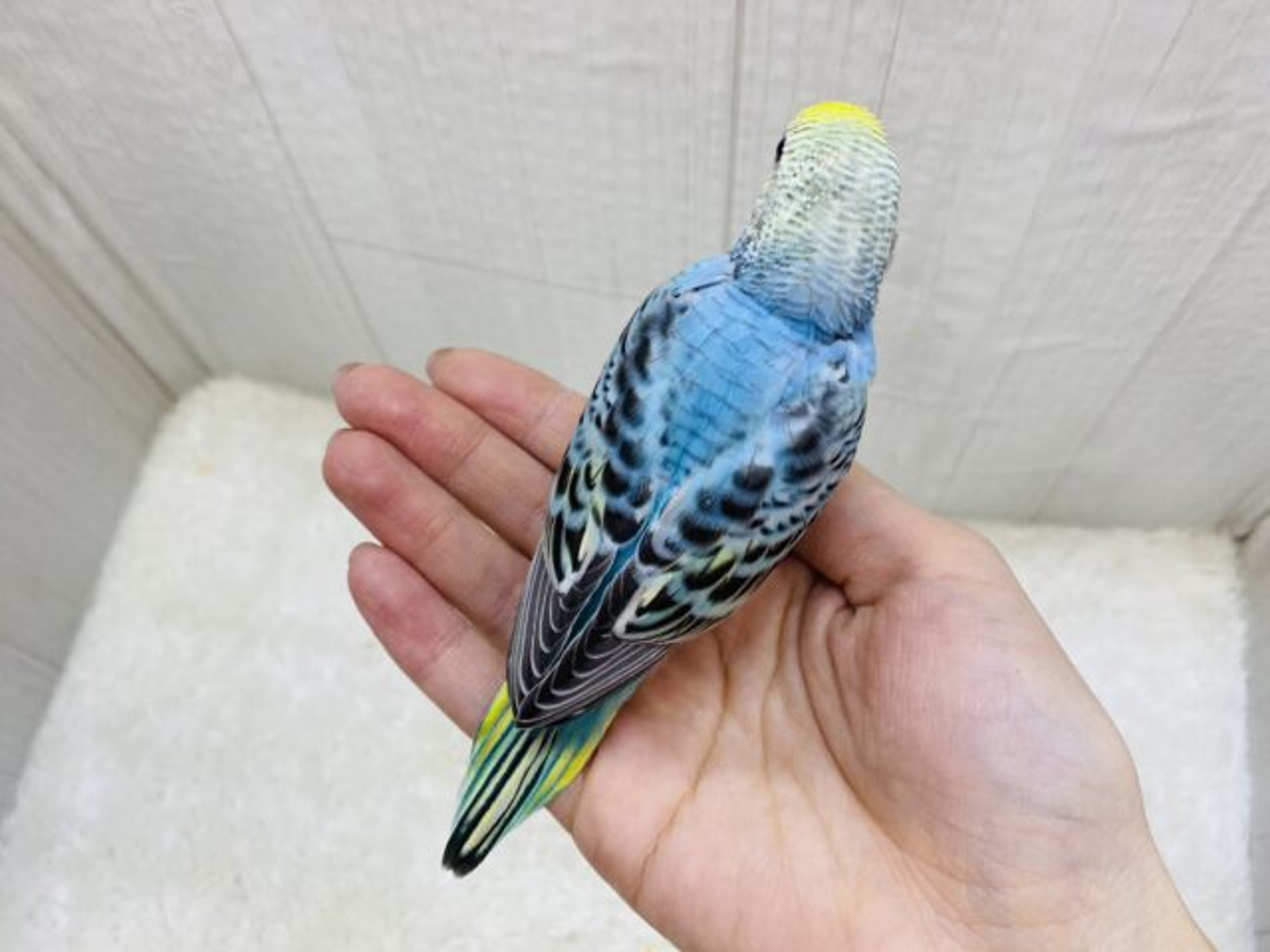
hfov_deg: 69.4
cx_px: 635
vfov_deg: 54.9
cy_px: 476
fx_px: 917
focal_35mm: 25
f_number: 1.8
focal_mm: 4.25
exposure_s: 1/100
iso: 100
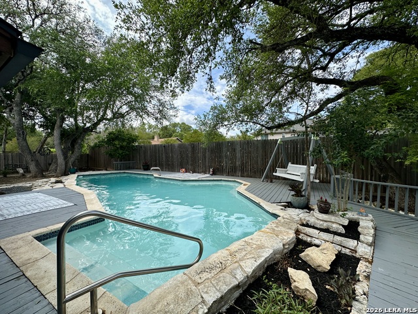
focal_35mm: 14
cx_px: 209
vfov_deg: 85.7
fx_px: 169
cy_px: 157
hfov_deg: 102.1
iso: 40
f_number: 2.2
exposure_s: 1/790
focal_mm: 2.22
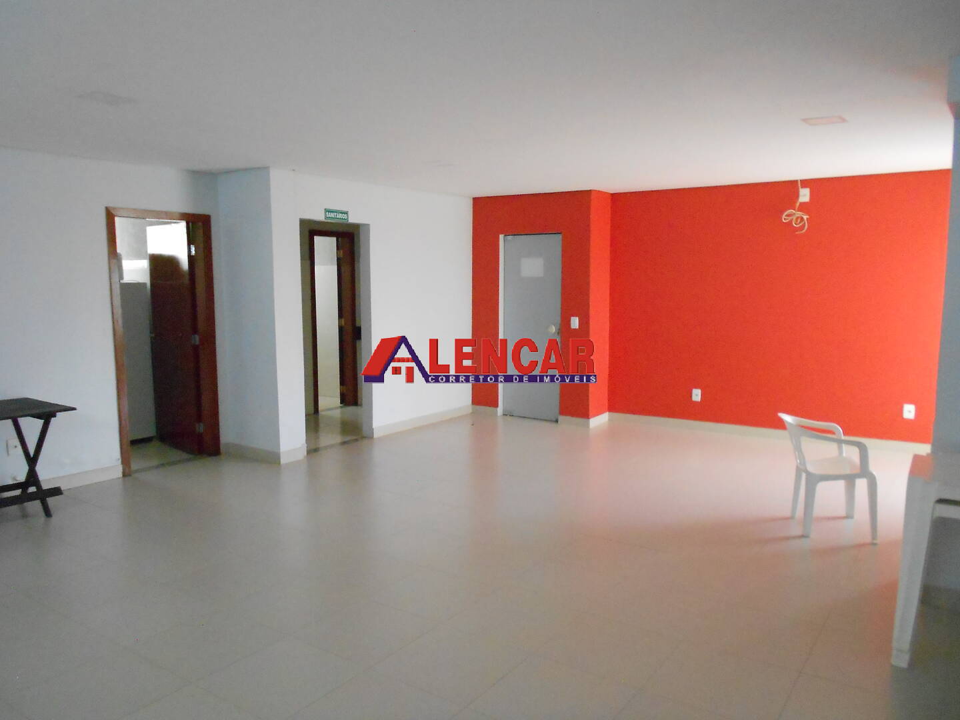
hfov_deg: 67.3
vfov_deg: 53.1
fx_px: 721
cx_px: 480
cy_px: 360
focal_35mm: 26
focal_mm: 4.6
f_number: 3.2
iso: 800
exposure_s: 1/125
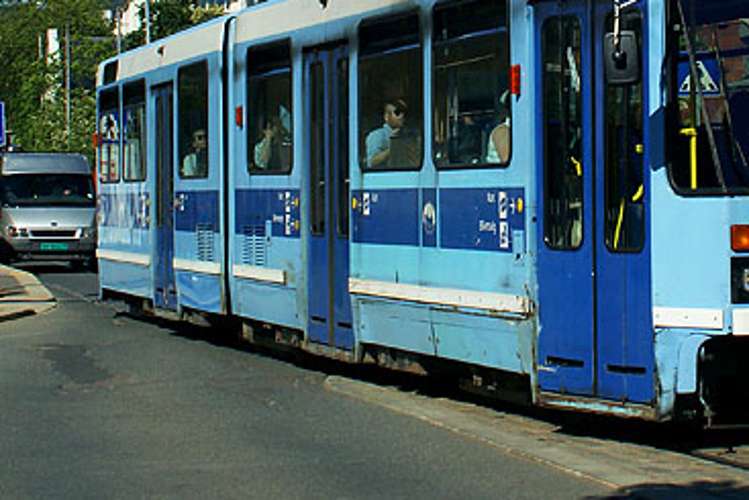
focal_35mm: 117
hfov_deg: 17.4
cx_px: 557
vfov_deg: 11.6
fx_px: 2435
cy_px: -4
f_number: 9
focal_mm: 28
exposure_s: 1/640
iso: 200
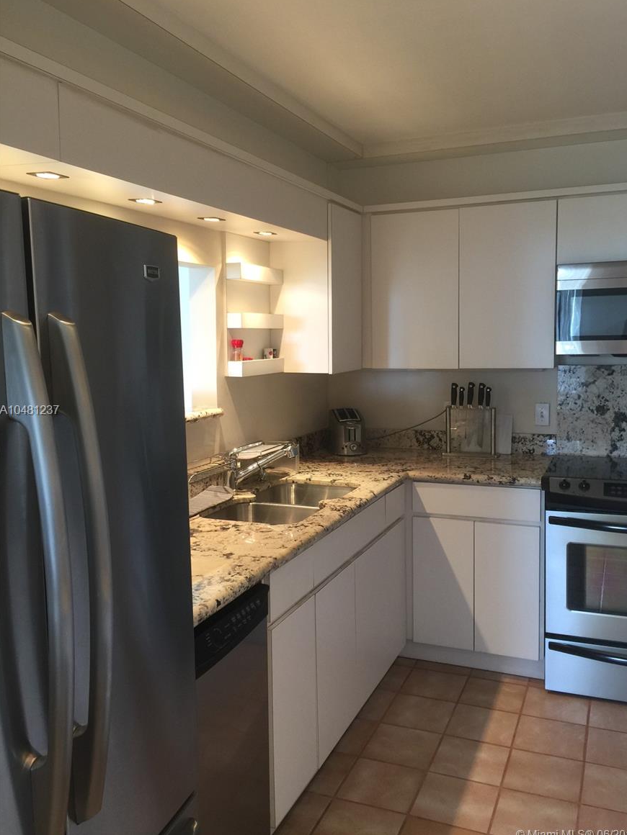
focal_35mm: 30
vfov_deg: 60.0
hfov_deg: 46.8
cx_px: 321
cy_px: 412
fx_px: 725
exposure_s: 1/15
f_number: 2.2
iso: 40
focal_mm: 4.15
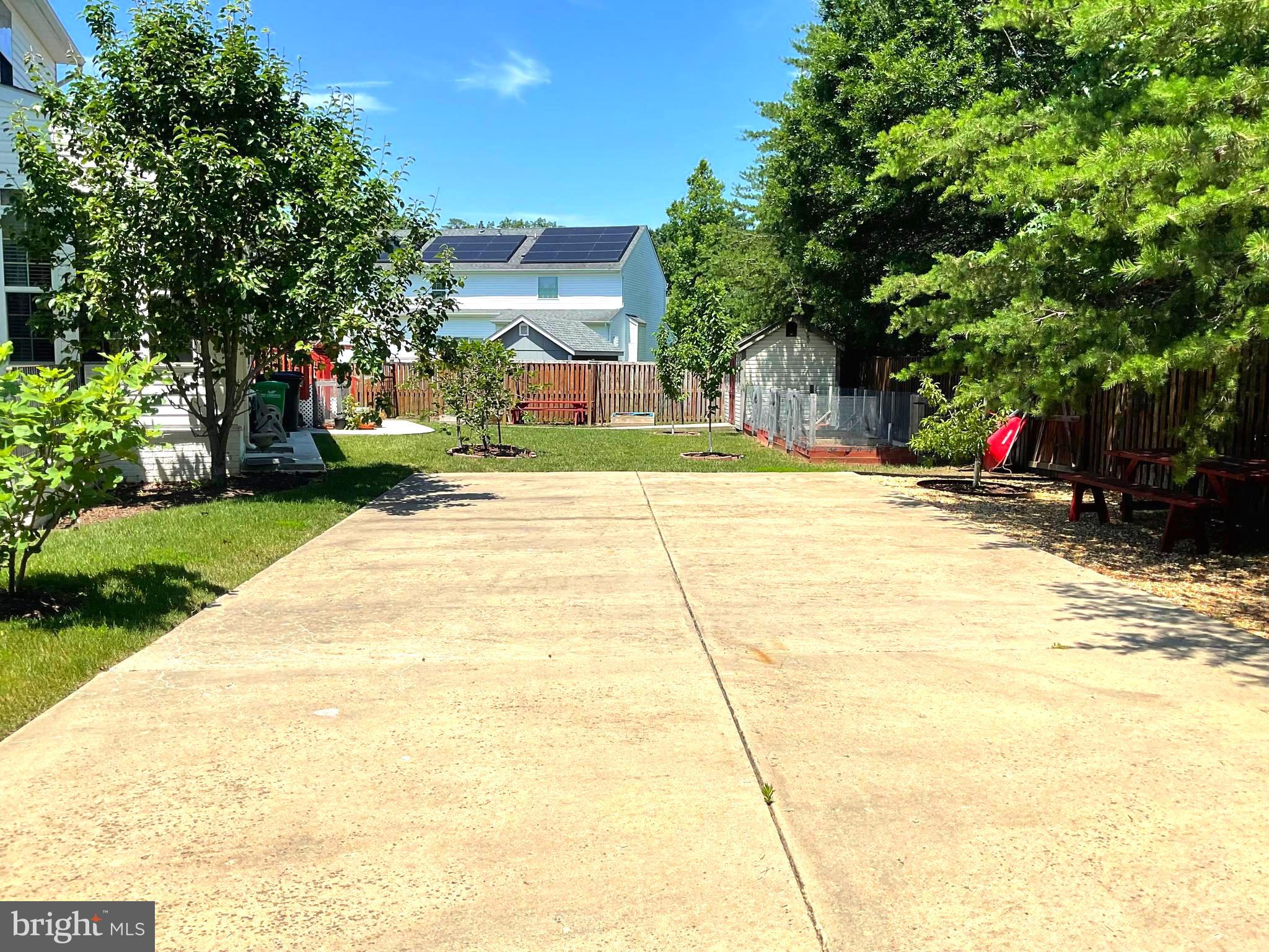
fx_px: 1063
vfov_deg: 48.2
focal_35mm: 29
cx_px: 634
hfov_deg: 61.7
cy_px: 476
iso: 16
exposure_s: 1/2227
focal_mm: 3
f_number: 1.8
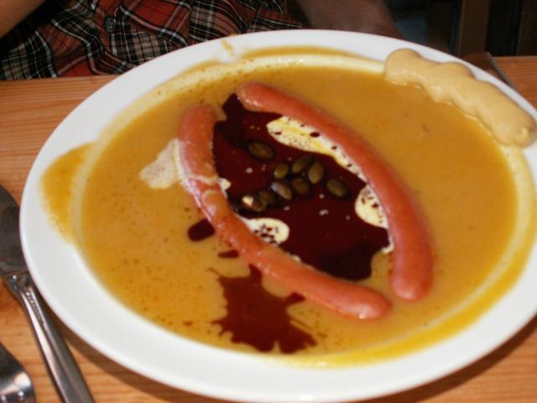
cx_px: 268
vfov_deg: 22.9
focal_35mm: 64
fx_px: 993
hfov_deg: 30.3
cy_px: 202
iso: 160
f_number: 3.2
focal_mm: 10.72
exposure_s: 1/40
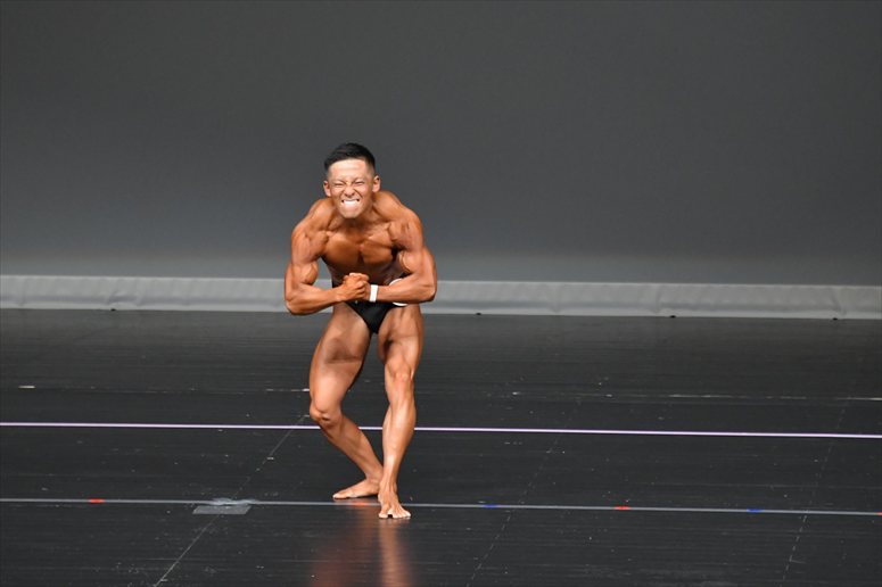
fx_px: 8448
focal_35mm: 345
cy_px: 294
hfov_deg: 6.0
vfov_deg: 4.0
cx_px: 441
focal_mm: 230
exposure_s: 1/400
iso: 4000
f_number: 5.6
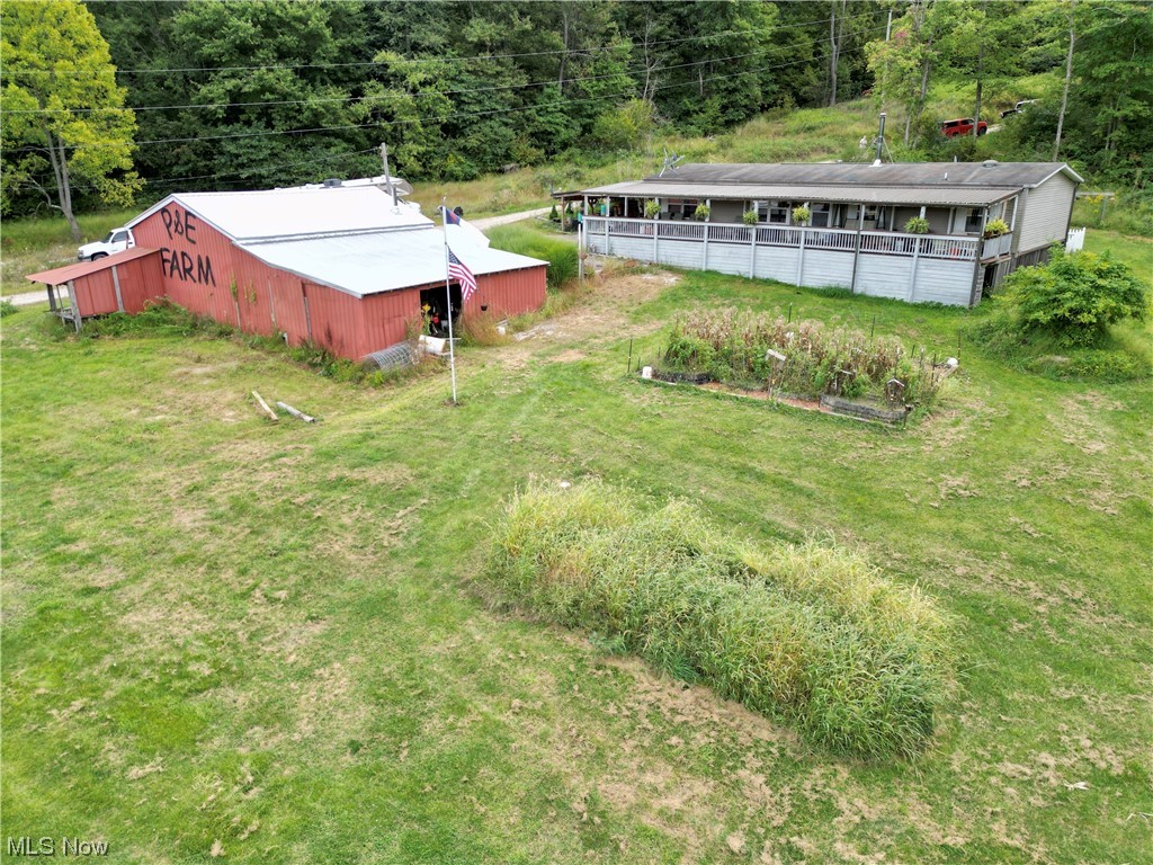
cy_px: 432
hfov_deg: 71.6
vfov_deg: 56.8
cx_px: 576
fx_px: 799
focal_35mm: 24
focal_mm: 6.72
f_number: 1.7
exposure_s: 1/640
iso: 100
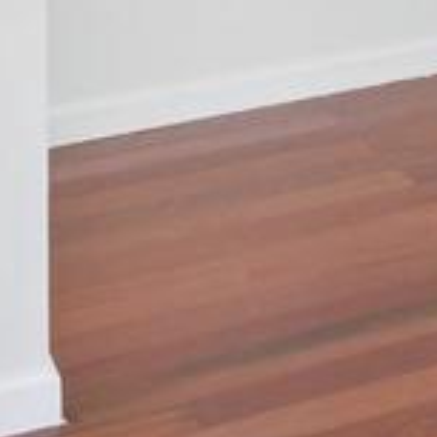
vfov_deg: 13.0
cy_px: -377
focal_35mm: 120
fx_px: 1714
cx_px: 1020
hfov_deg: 12.0
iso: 250
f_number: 8
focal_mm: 10
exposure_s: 1/8
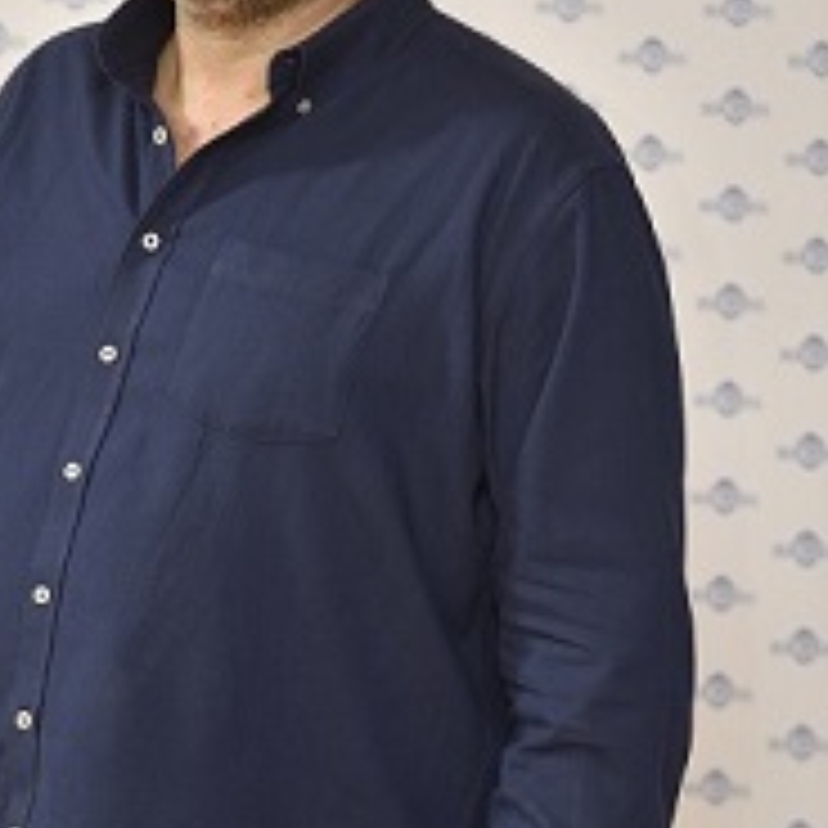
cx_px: 184
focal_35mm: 203
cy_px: 277
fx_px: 5494
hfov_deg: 8.6
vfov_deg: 8.6
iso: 320
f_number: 5.6
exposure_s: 1/200
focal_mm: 98
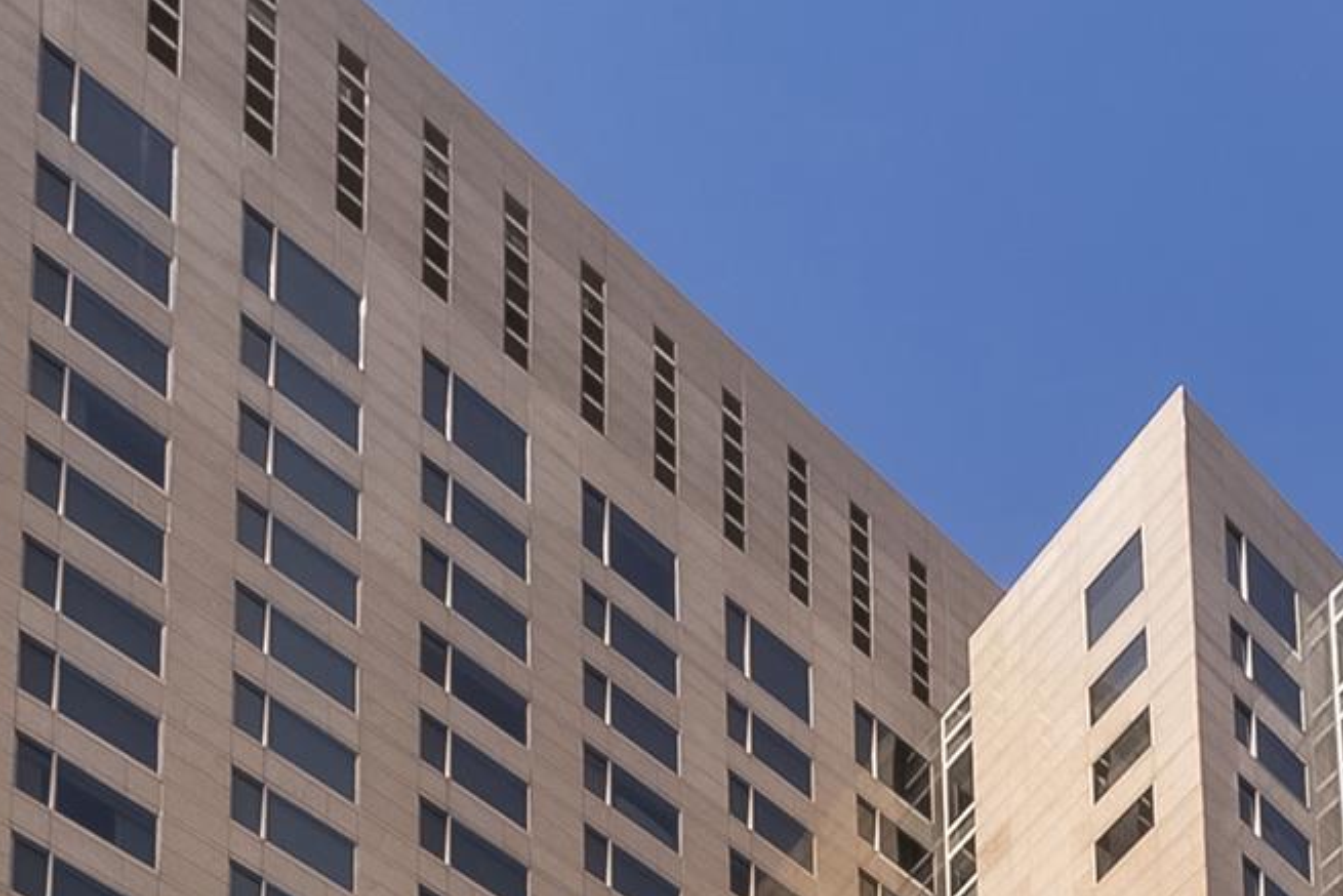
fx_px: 1642
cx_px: 987
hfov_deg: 43.2
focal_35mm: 44
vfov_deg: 24.8
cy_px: 1279
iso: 200
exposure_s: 1/2000
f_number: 16
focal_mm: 12
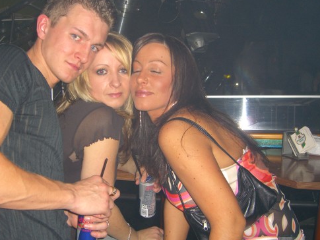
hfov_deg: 40.3
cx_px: 135
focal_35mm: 47
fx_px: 435
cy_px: 109
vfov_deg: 30.9
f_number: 2.8
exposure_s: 1/60
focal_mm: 7.9
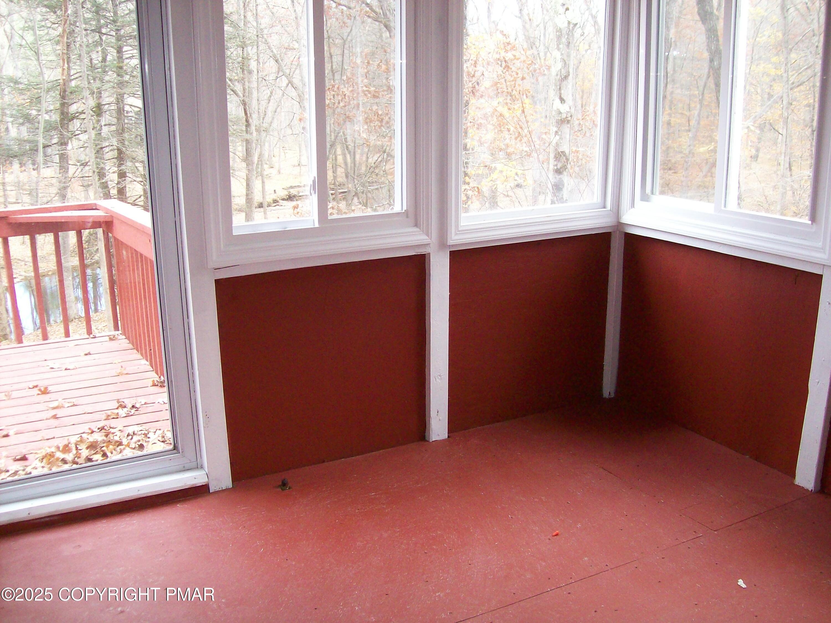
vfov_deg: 39.7
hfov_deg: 51.4
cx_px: 416
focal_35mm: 36
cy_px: 312
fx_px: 864
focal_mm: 6
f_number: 2.7
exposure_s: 1/64
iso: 200
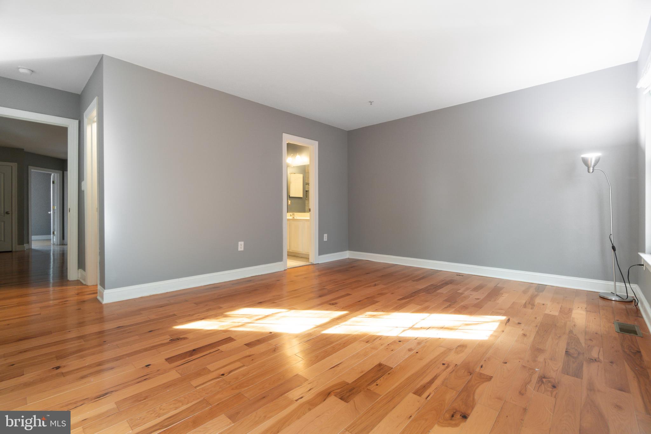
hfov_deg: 100.4
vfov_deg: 77.3
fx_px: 271
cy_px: 217
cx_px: 326
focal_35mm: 15
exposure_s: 1/10
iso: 100
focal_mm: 10
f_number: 4
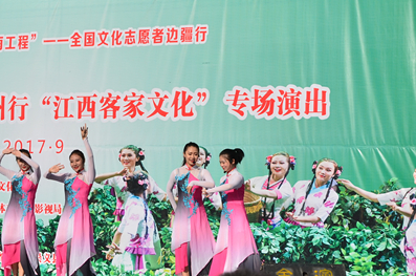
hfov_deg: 14.1
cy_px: 125
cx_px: 45
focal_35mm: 145
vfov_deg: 9.4
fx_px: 1672
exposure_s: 1/500
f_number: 8
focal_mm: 48
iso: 100
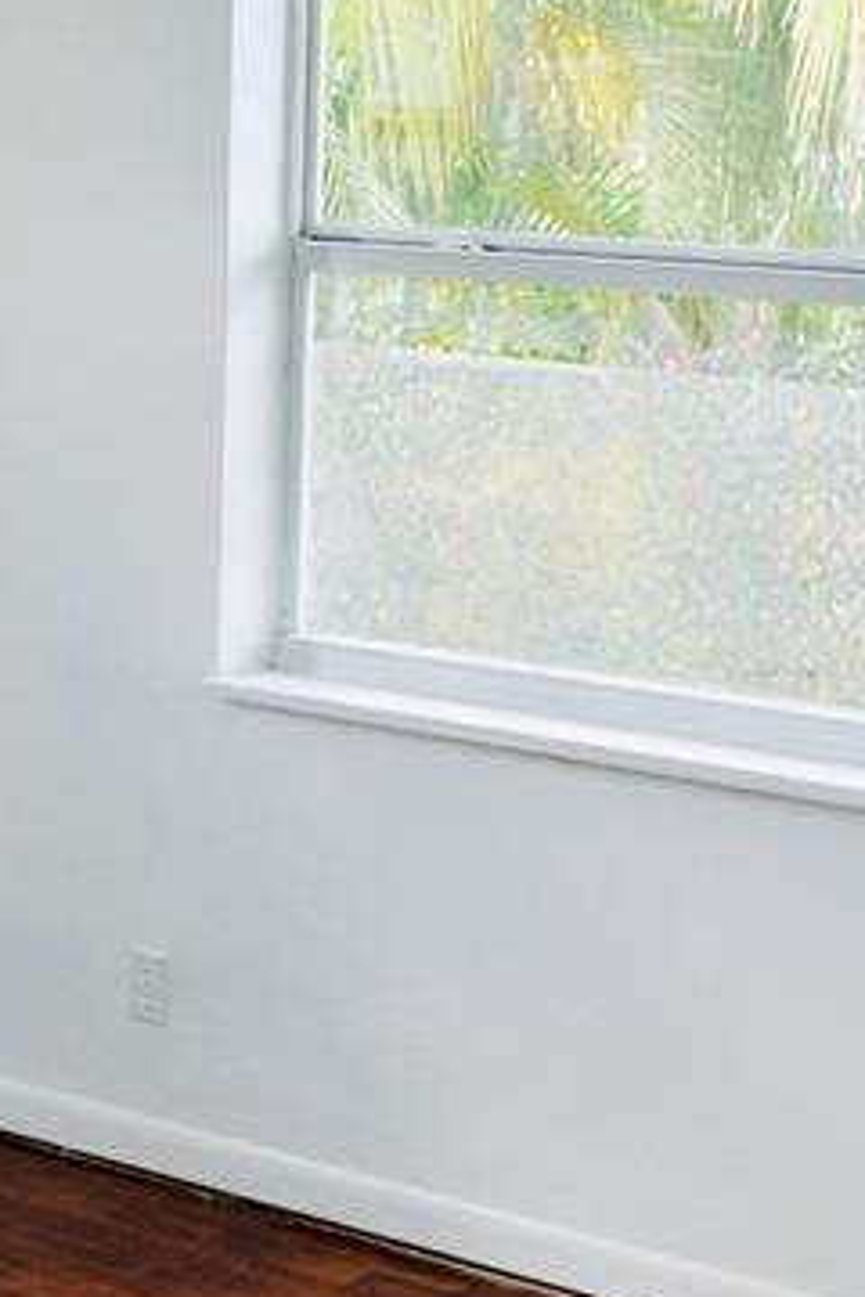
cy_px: 767
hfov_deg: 15.0
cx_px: 32
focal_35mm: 90
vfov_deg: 22.6
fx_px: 3243
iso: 400
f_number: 5
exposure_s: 1/100
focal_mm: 18
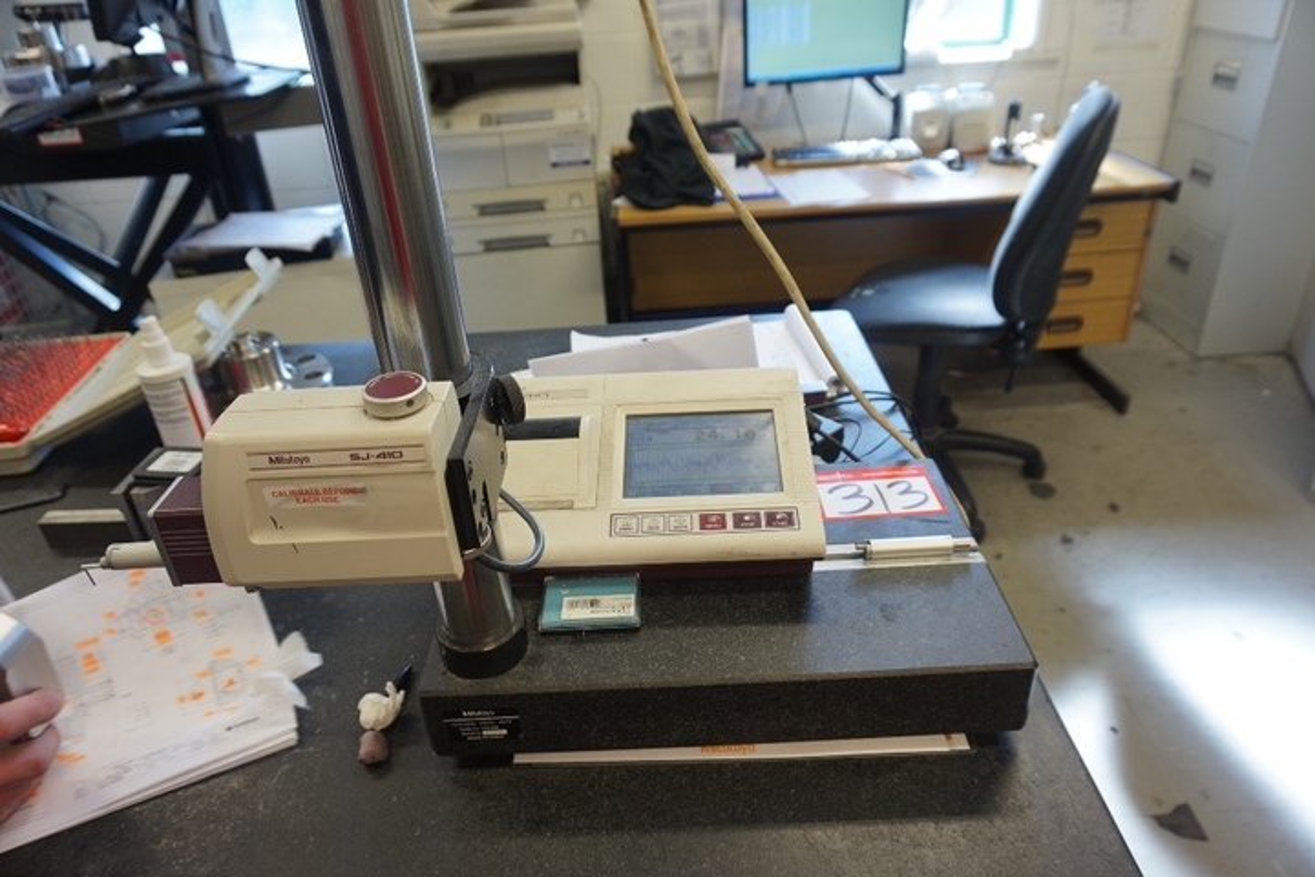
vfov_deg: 53.1
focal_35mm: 24
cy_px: 438
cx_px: 658
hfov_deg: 73.7
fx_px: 877
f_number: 4
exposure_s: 1/60
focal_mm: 16
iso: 320
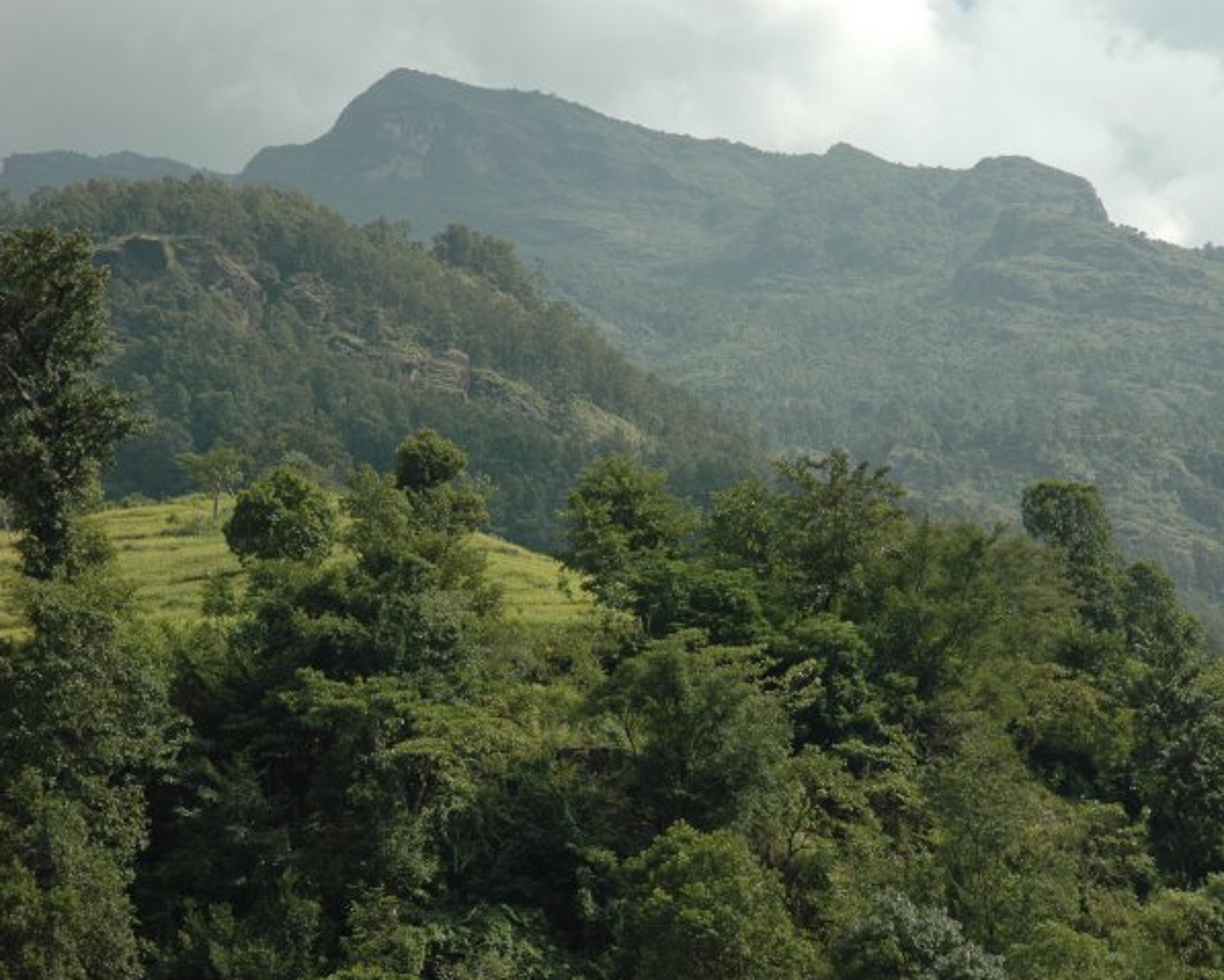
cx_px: 732
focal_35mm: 95
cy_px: 490
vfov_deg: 16.2
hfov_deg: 20.1
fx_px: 3443
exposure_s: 1/400
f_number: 10
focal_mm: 56
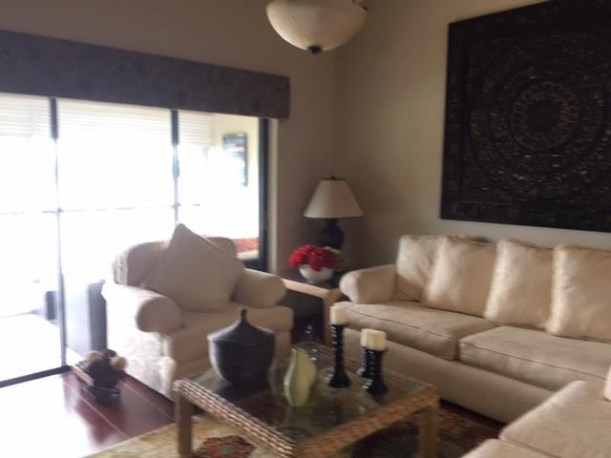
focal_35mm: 29
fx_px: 512
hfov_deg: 61.7
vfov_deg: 48.2
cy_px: 229
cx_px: 306
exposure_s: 1/30
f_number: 2.2
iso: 64
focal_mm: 4.15
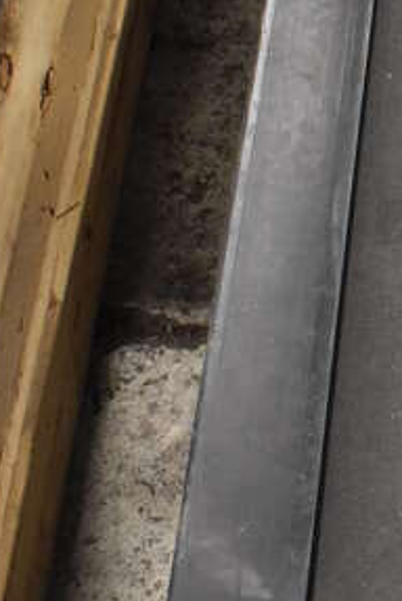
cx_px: 611
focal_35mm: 86
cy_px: 135
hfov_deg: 14.8
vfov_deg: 23.3
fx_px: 1437
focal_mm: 18
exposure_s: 1/125
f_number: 3.5
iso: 2800
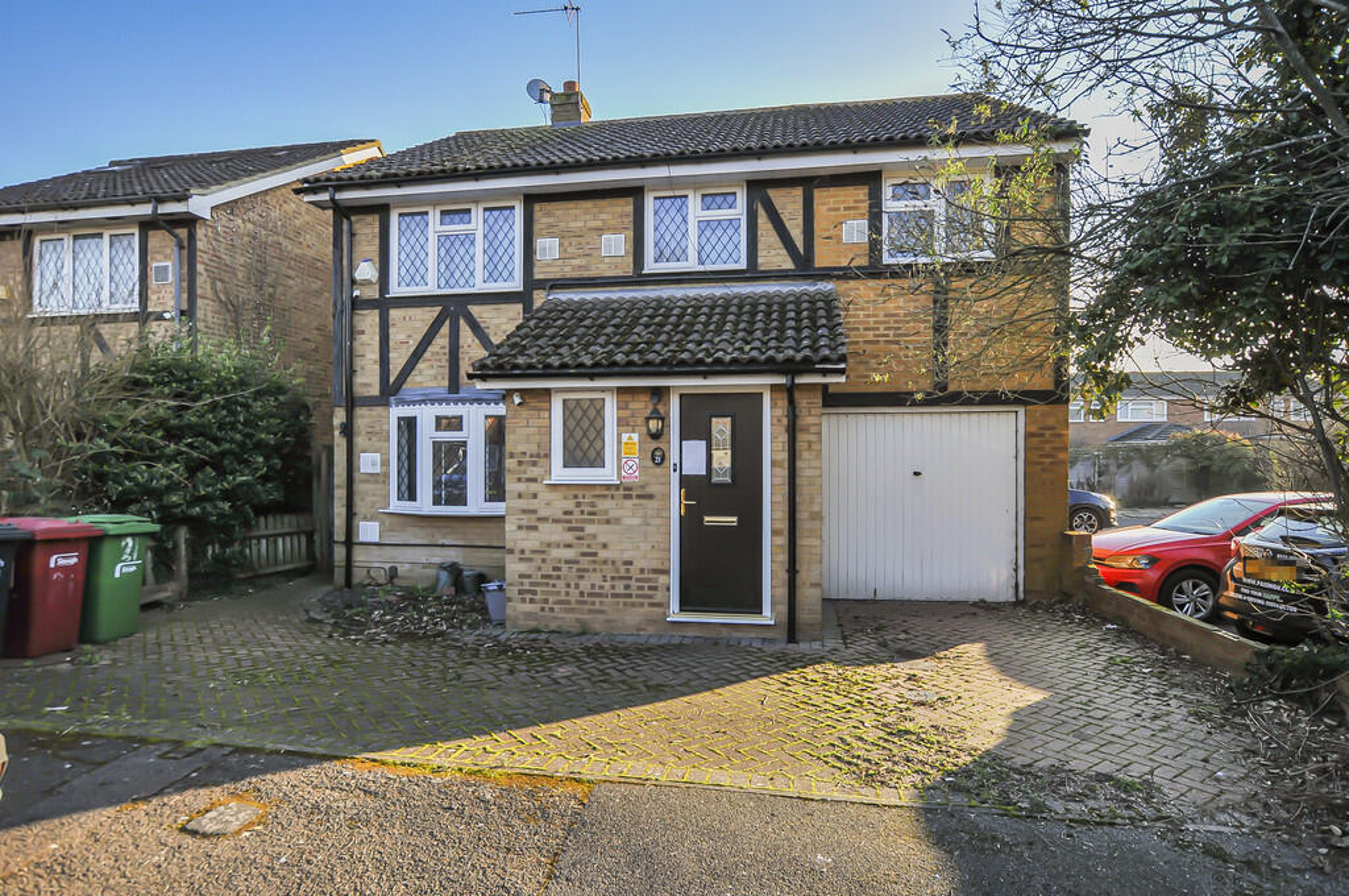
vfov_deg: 63.1
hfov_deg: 85.5
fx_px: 730
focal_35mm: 20
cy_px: 448
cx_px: 674
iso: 280
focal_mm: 13
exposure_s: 1/320
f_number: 5.6
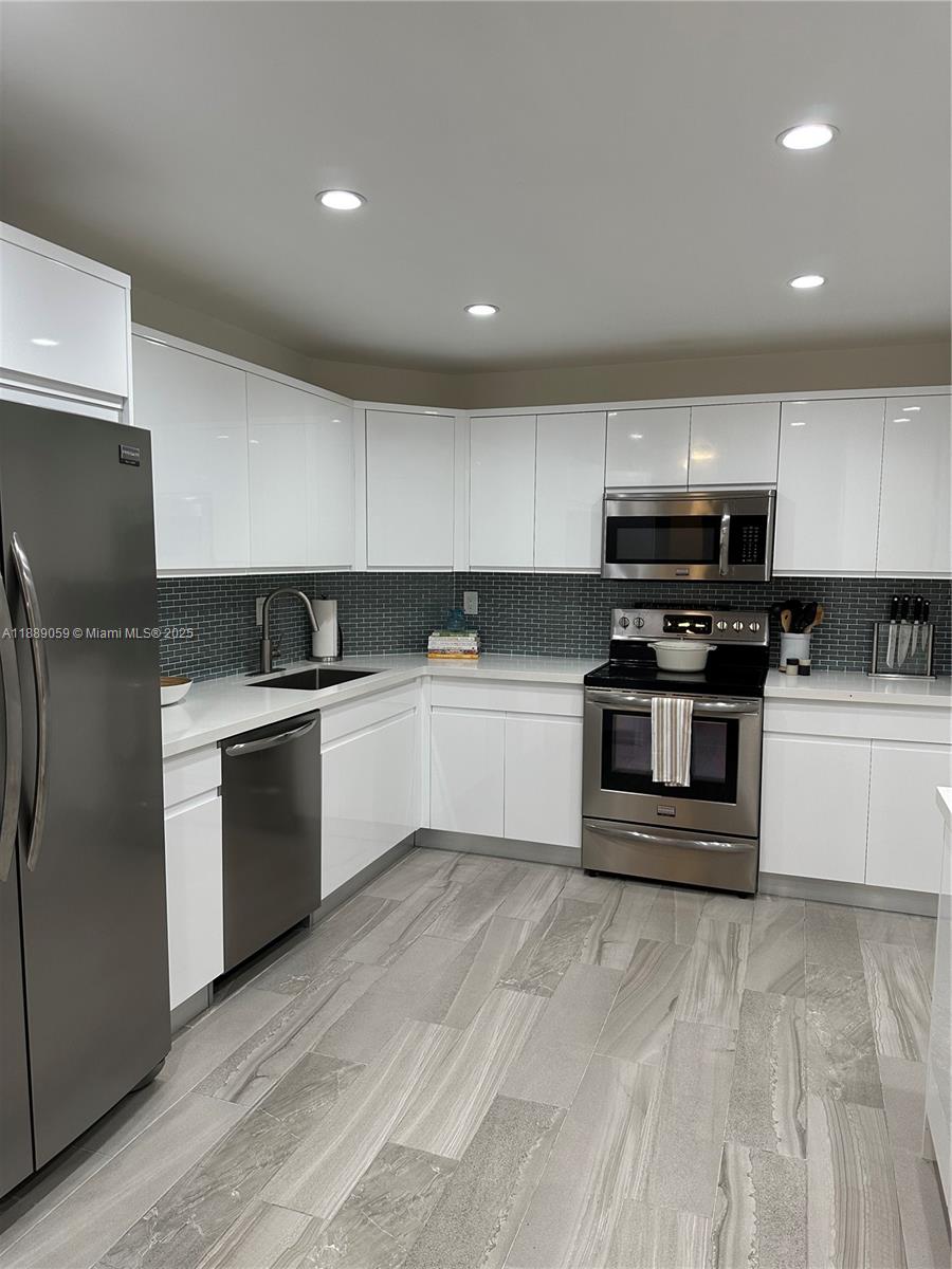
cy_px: 634
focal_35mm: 24
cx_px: 476
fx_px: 880
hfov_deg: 56.8
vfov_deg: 71.6
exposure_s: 1/120
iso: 160
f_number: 1.78
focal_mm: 6.86
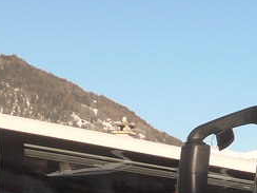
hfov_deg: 10.8
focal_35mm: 167
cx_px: 519
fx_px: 1240
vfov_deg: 8.8
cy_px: 232
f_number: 4
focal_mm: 7
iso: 160
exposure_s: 1/640
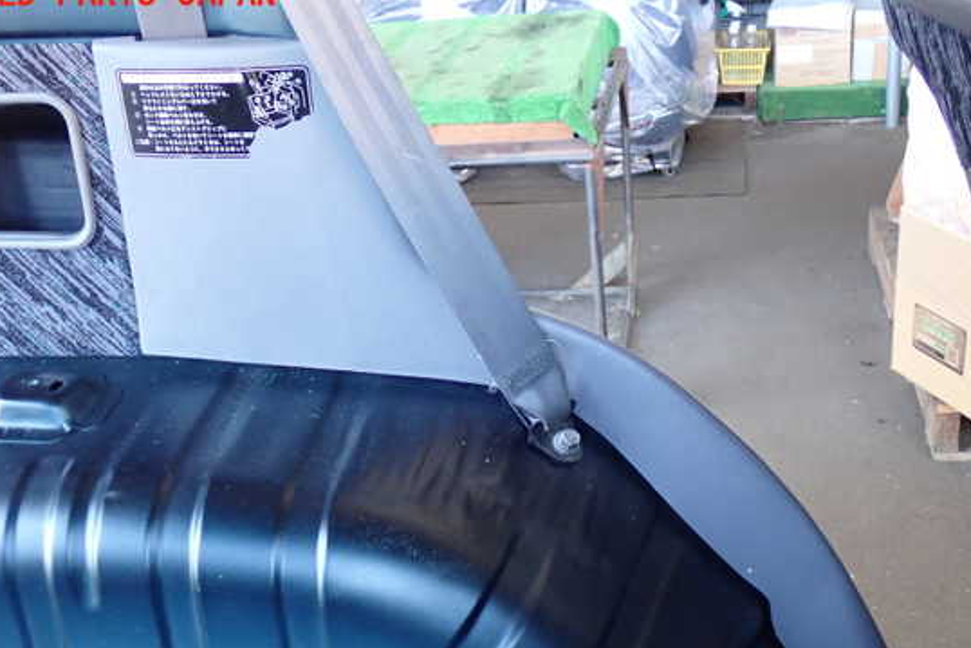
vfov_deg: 26.5
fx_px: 1376
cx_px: 489
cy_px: 377
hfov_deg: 38.9
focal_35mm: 51
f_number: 2.9
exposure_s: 1/40
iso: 640
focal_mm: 7.84
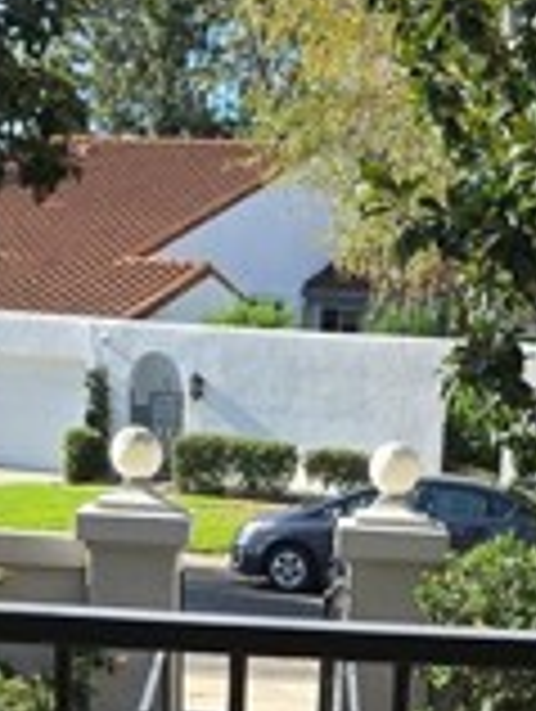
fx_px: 1915
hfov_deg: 15.9
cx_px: 401
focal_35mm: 93
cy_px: 945
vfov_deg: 19.3
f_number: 1.7
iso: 12
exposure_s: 1/289
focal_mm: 6.3
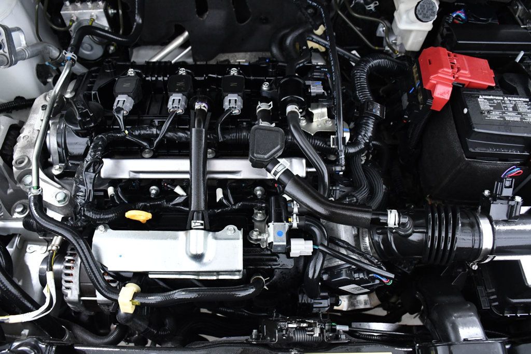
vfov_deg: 47.9
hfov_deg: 67.4
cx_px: 266
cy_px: 177
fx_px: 398
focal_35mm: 27
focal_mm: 18
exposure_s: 1/80
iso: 2500
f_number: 4.5
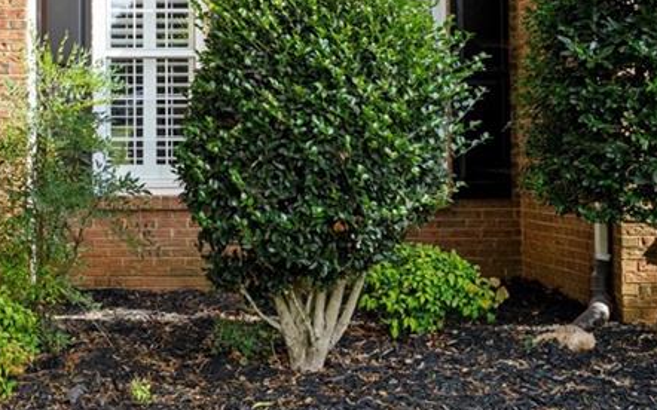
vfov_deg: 15.2
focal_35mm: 85
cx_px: 55
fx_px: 1522
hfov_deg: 23.7
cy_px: 69
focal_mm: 36
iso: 100
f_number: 6.3
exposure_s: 1/125
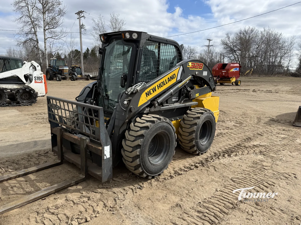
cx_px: 150
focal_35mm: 24
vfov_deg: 56.8
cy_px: 112
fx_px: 209
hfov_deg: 71.6
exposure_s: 1/3953
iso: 80
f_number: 1.78
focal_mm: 6.76
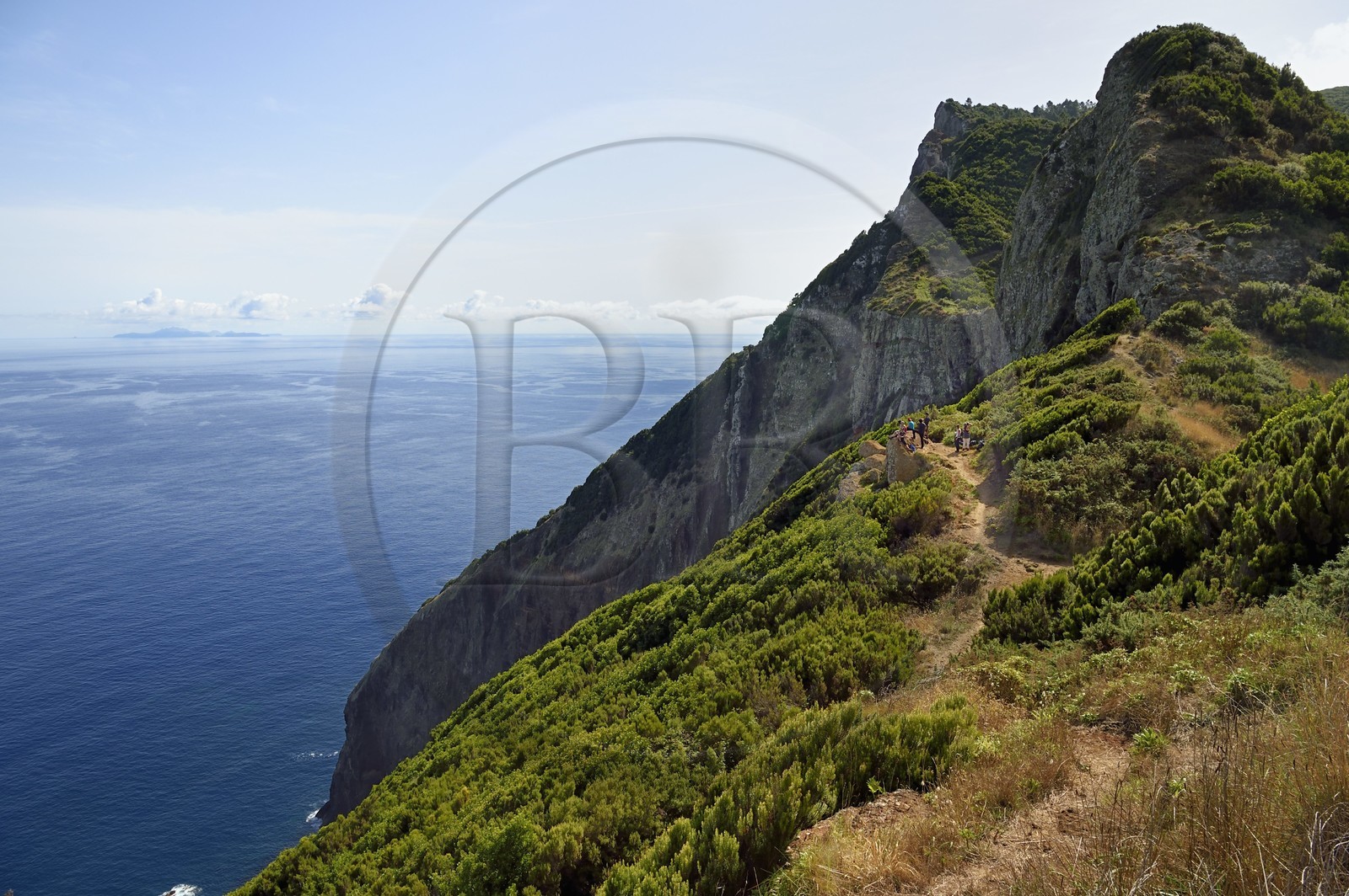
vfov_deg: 53.1
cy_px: 448
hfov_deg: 73.8
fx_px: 899
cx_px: 674
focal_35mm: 24
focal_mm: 24
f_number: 9
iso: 200
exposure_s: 1/500
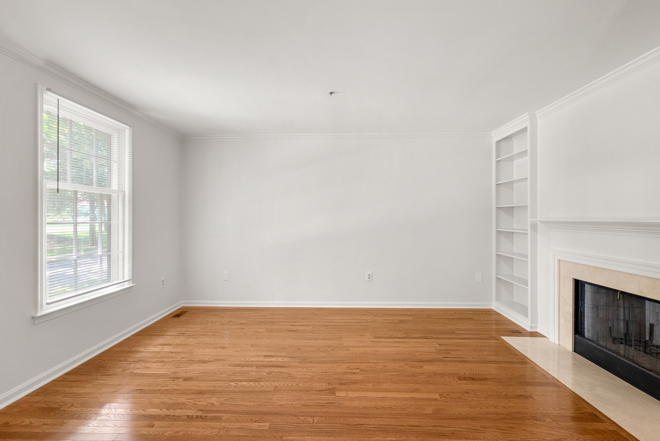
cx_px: 330
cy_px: 220
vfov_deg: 73.8
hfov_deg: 96.7
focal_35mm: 16
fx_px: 293
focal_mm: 16
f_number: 8
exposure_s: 1/1.67
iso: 250
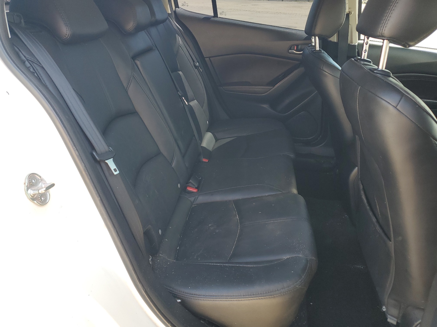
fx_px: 328
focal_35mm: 26
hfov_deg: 67.3
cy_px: 164
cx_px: 218
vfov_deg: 53.1
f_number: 1.5
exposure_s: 1/147
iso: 50
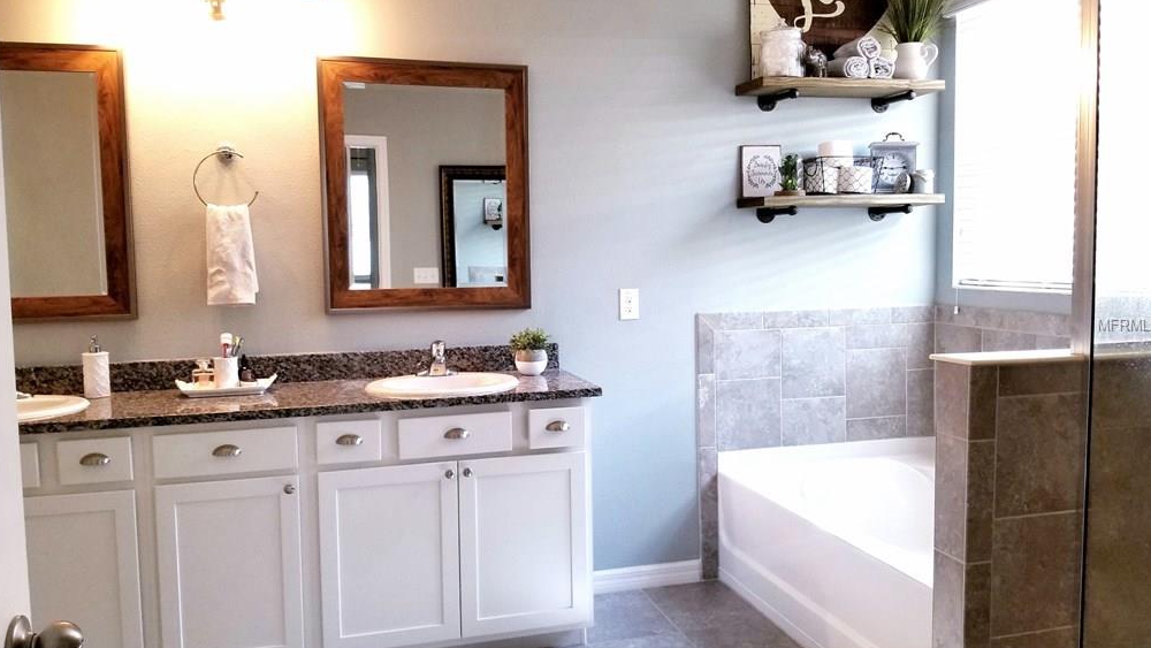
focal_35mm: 29
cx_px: 577
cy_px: 325
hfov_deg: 66.1
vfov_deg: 40.2
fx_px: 885
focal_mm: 4.3
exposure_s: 1/60
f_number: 1.7
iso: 160
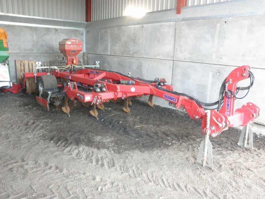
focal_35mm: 28
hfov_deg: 63.4
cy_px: 100
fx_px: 214
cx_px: 132
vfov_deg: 49.7
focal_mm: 5
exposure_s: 1/30
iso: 200
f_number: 3
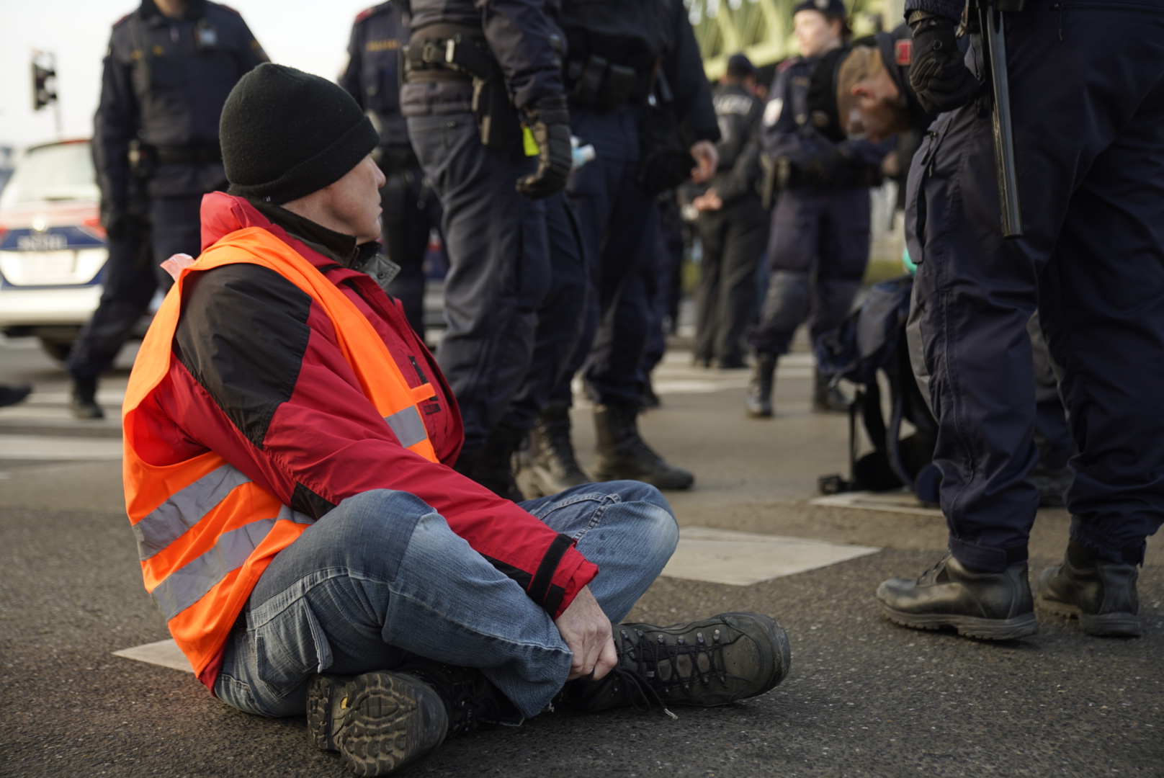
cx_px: 582
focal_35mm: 48
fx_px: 1553
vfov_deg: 28.1
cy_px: 389
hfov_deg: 41.1
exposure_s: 1/250
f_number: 2.8
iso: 125
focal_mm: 48
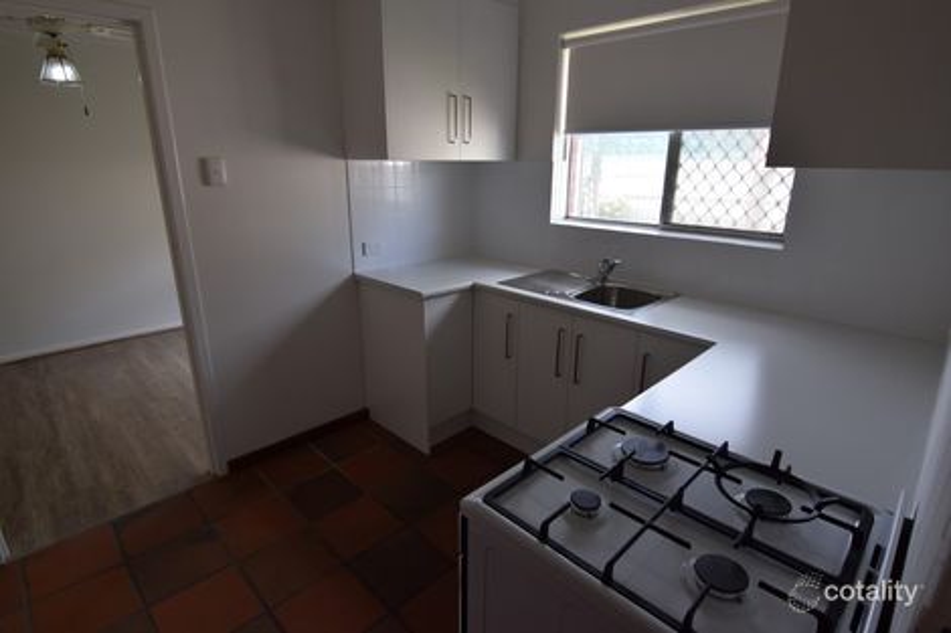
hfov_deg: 90.0
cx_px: 476
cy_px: 316
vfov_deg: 67.3
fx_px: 475
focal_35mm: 18
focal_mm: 12
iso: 400
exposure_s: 1/125
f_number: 5.6
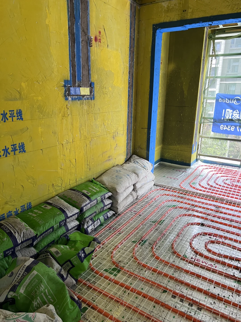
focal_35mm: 26
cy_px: 161
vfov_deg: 67.3
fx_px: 241
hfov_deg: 53.1
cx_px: 120
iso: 160
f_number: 1.5
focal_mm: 5.7
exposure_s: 1/60
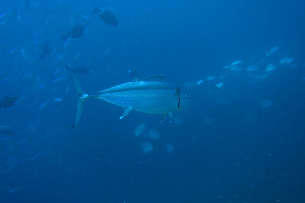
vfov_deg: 35.9
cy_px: 102
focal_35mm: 37
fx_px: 313
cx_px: 152
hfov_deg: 51.9
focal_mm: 13.72
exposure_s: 1/40
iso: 2000
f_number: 2.8
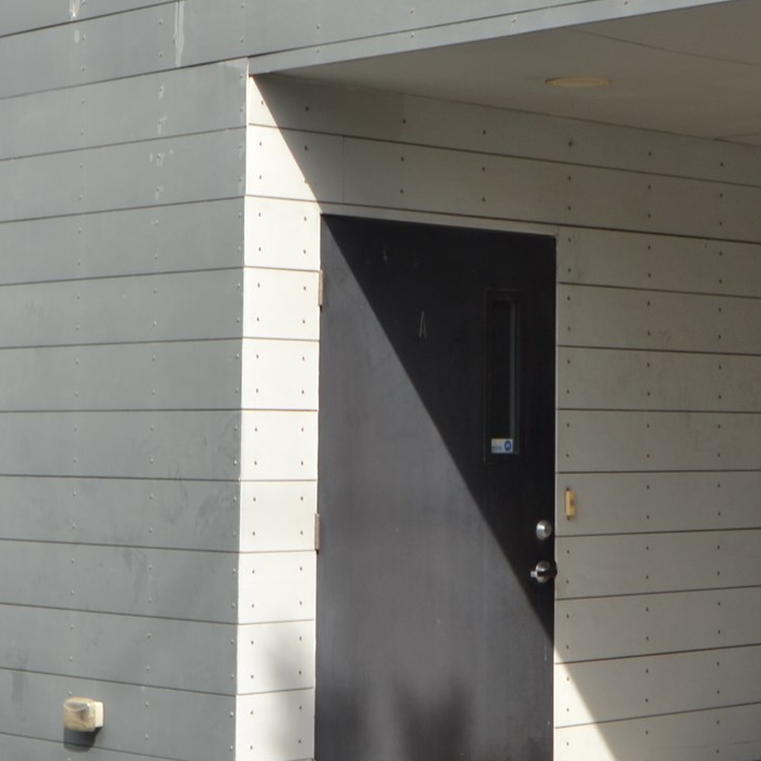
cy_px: 253
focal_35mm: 94
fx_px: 2338
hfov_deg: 18.3
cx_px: 603
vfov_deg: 18.4
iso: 100
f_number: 6.3
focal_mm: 24
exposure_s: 1/160
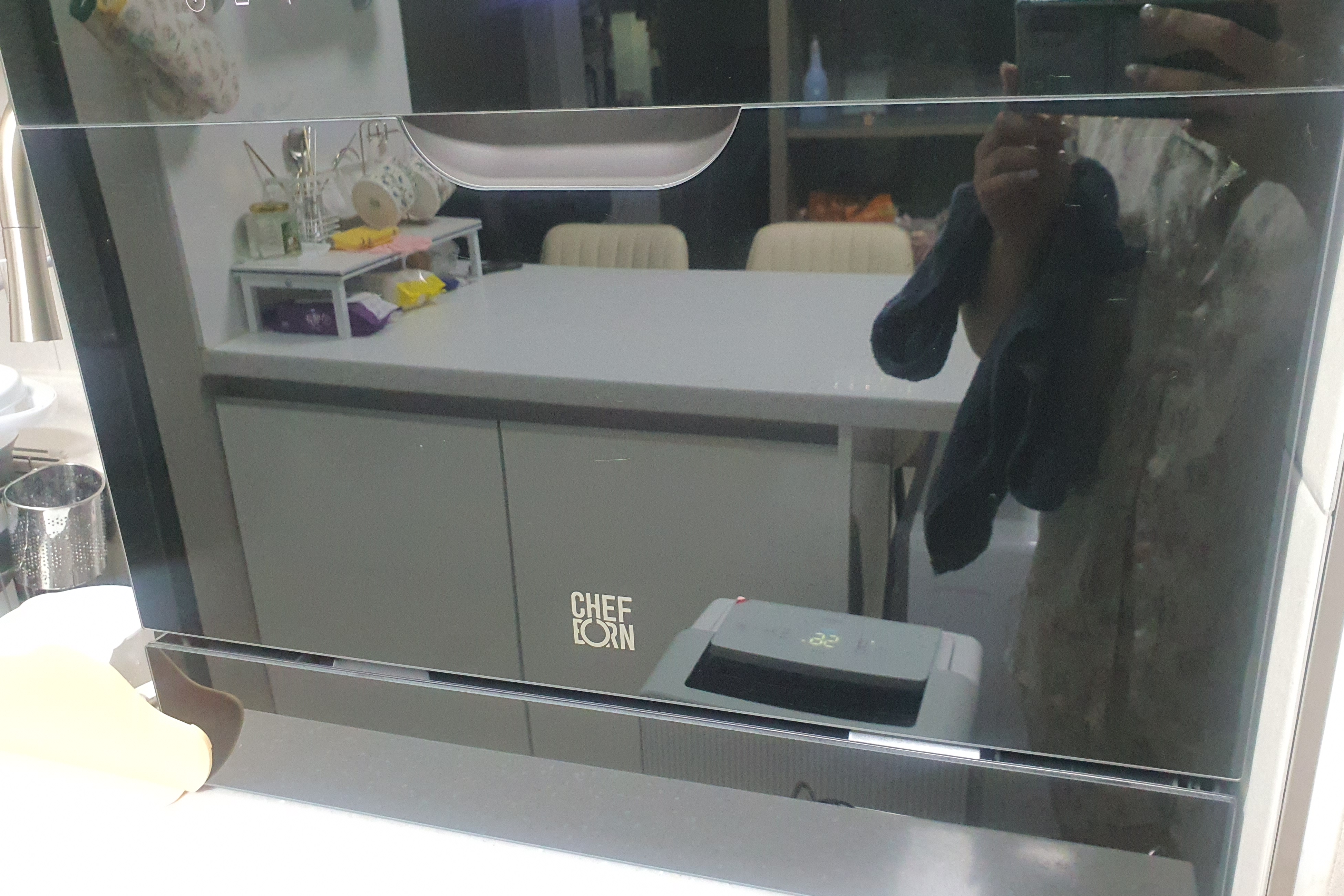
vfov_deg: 46.4
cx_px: 695
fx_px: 1045
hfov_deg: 65.5
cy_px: 449
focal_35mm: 28
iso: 640
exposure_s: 1/40
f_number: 2.4
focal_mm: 4.3
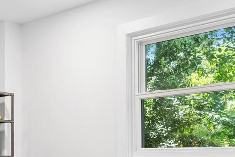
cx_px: 67
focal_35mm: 64
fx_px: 418
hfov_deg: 31.0
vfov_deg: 20.5
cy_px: 159
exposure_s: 1/8
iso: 320
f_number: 8
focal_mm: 16
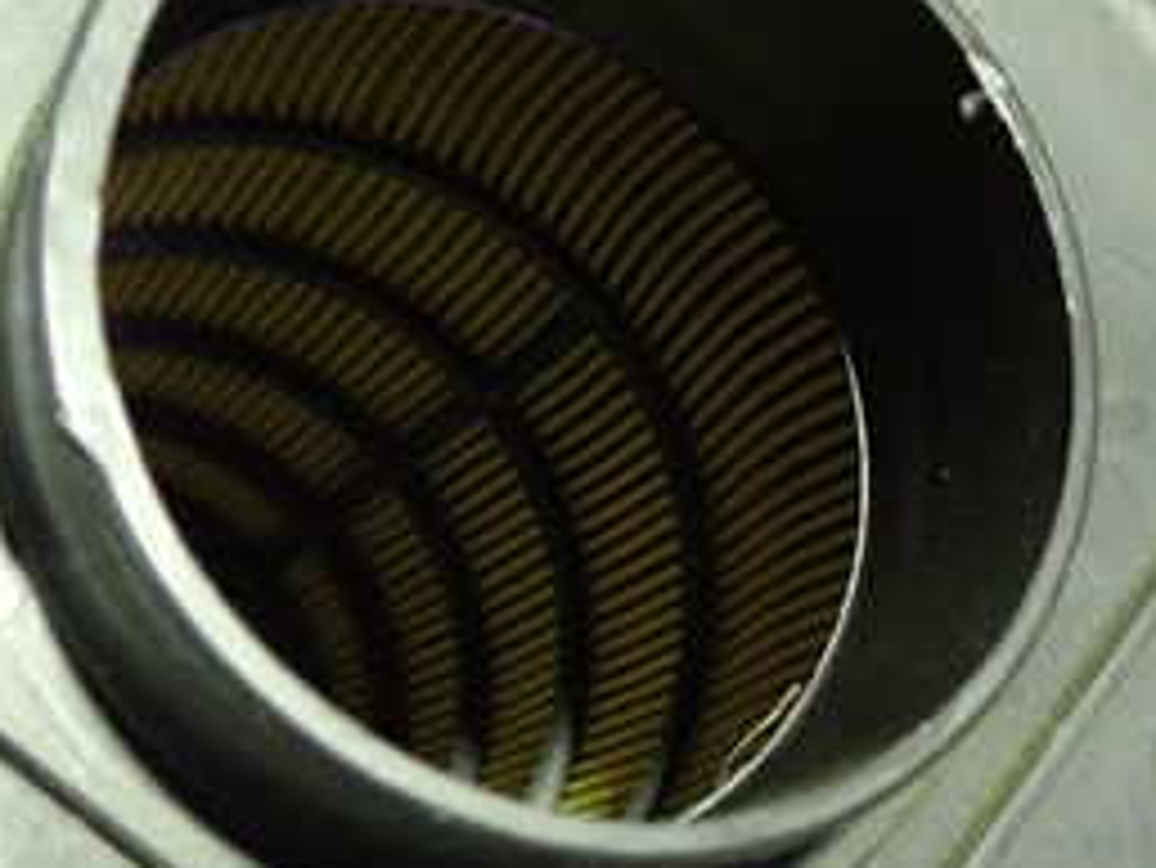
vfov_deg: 21.0
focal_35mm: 70
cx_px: 679
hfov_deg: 27.7
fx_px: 2339
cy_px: 432
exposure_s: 1/25
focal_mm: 5.4
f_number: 2.3
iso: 800
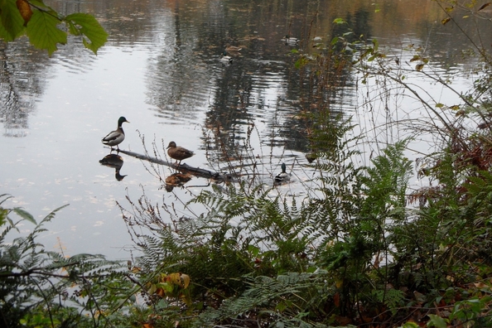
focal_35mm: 63
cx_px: 245
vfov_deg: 21.6
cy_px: 142
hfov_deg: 31.9
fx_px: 861
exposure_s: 1/45
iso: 120
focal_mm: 10.3
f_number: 4
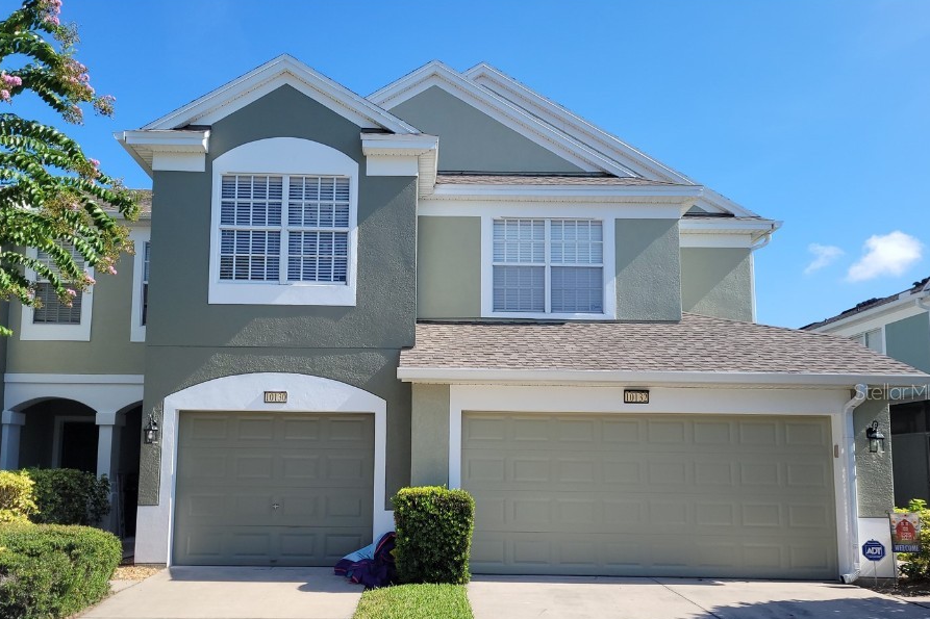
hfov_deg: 60.2
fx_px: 801
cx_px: 419
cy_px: 391
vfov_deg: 42.0
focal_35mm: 31
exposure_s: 1/1723
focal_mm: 5.4
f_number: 1.8
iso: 40
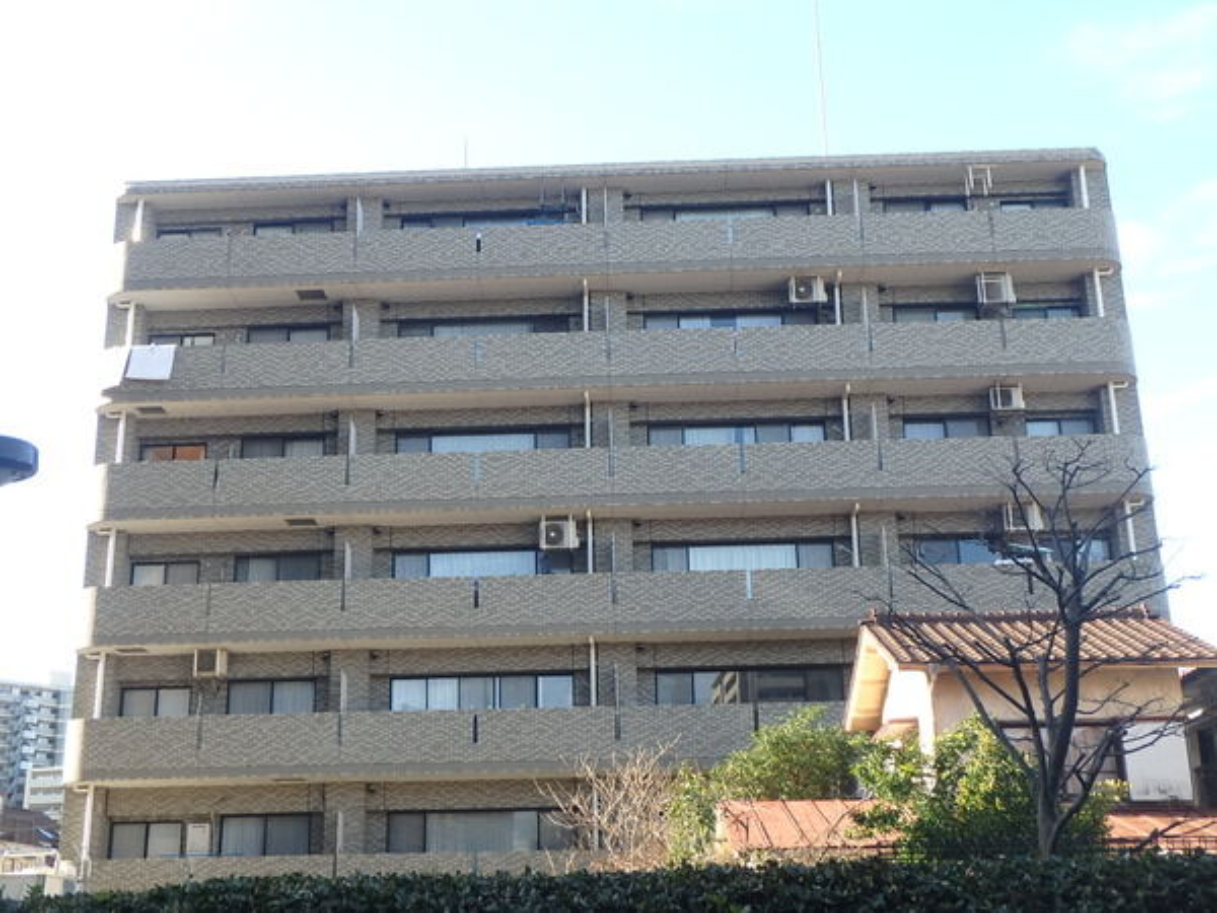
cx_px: 608
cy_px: 456
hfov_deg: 44.8
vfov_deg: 34.3
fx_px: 1477
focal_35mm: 42
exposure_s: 1/100
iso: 125
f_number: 5.2
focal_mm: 7.5
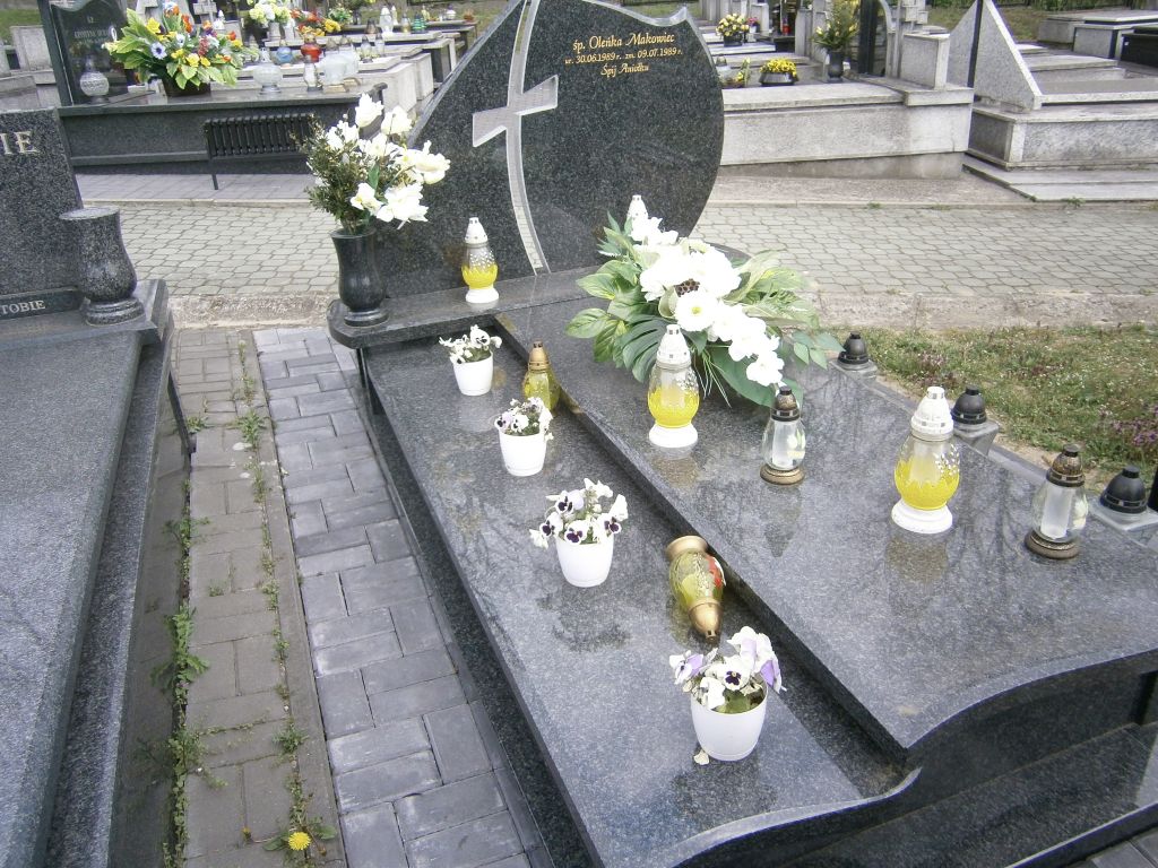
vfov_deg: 53.1
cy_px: 434
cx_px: 579
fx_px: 870
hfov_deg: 67.3
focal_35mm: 26
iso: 80
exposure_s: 1/400
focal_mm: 4.7
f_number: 2.8
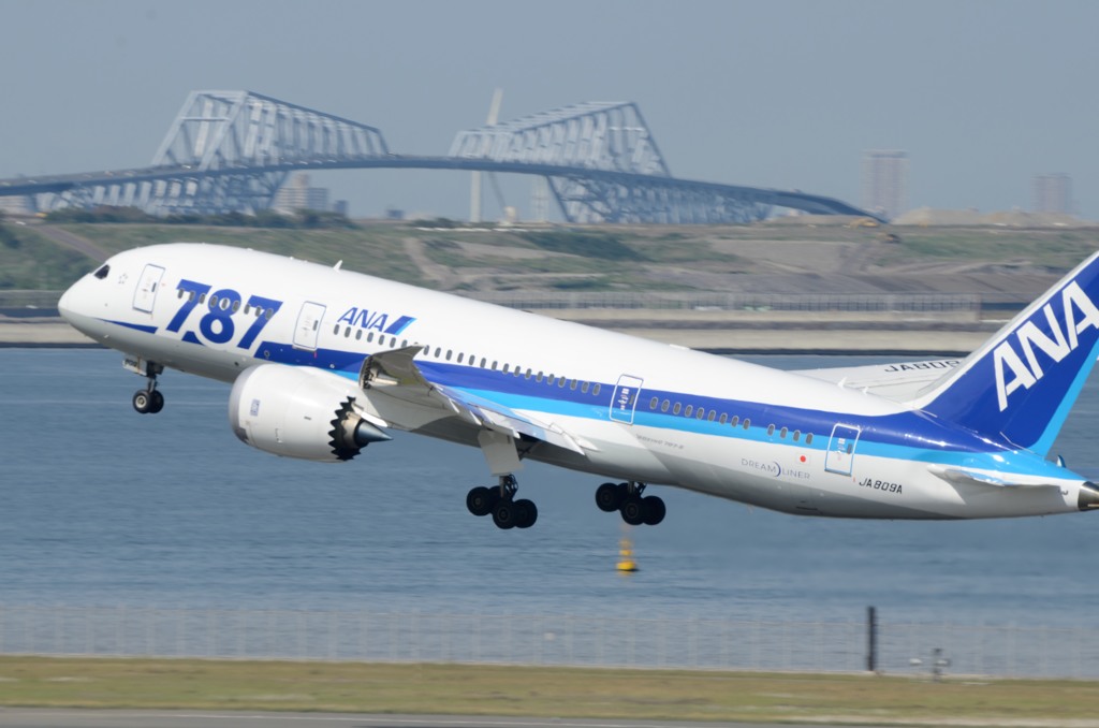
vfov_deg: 2.4
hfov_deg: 3.6
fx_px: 17363
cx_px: 550
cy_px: 364
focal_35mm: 570
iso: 100
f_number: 11
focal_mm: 380
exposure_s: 1/200
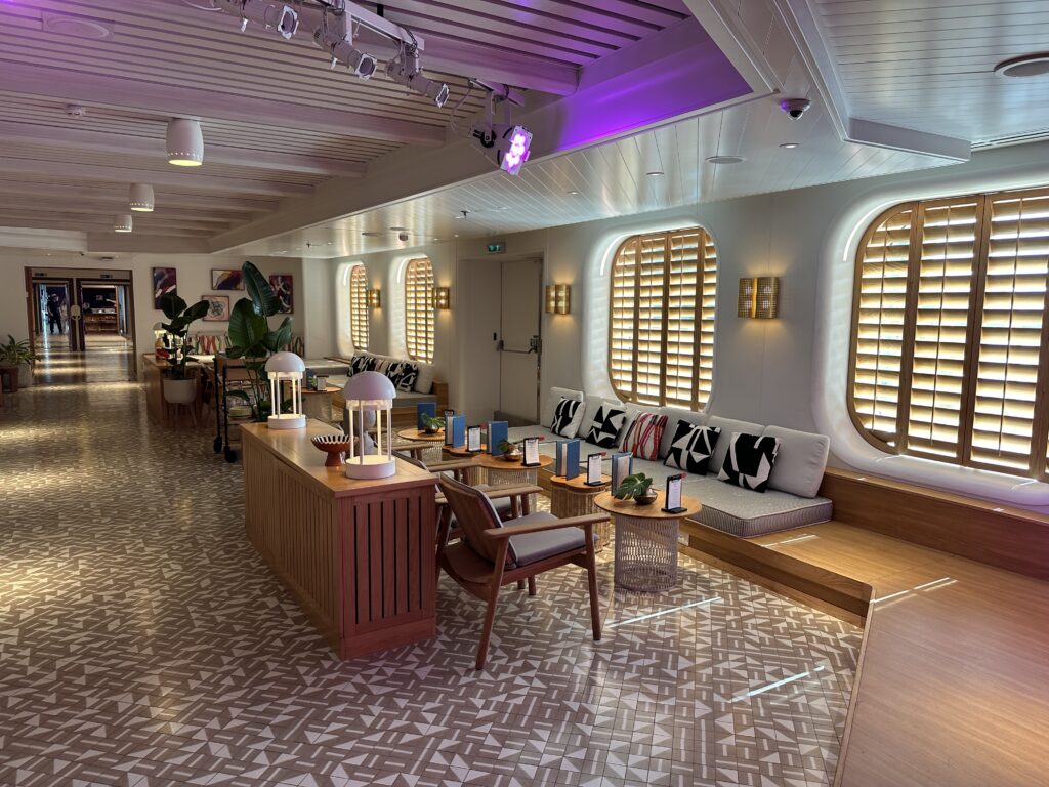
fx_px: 727
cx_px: 524
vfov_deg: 56.8
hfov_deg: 71.6
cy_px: 394
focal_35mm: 24
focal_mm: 6.86
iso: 80
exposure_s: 1/120
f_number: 1.78
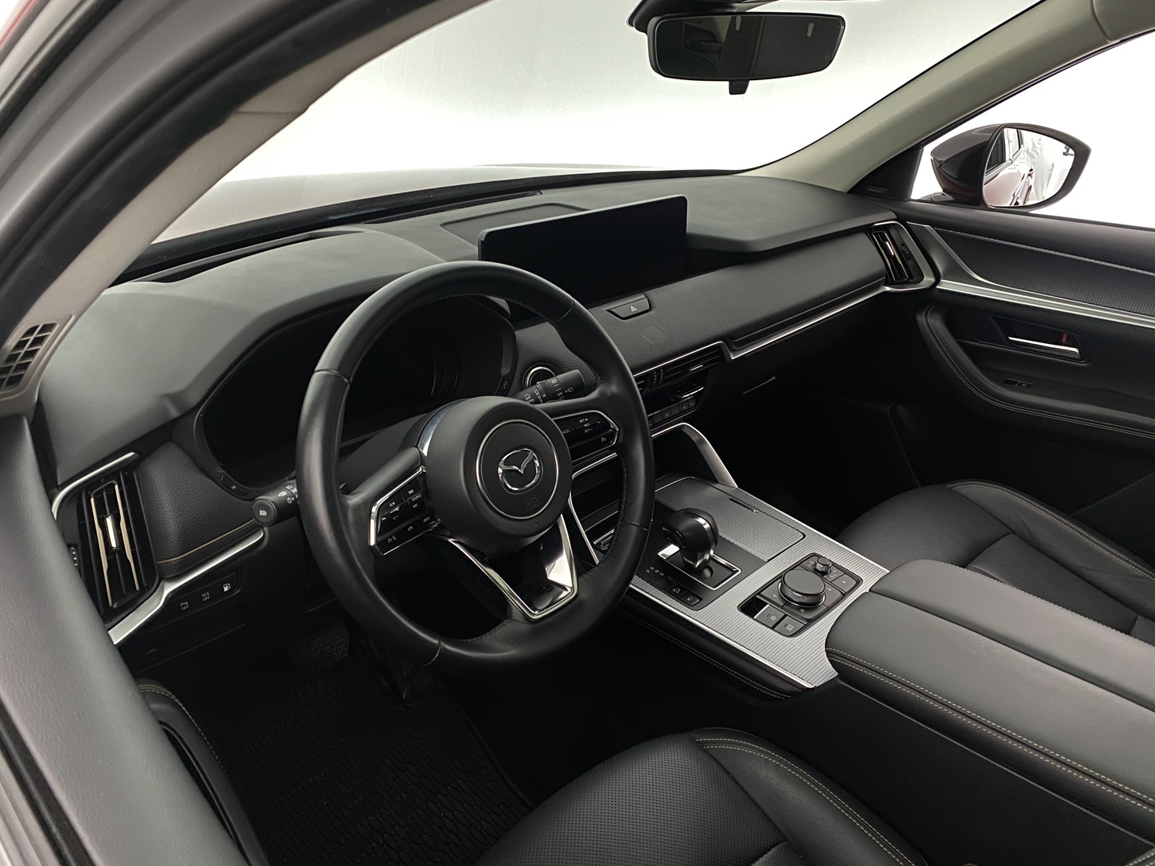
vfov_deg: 53.1
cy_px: 433
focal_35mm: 26
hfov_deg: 67.3
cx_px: 578
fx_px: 868
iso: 800
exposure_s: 1/25
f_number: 1.8
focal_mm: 4.25
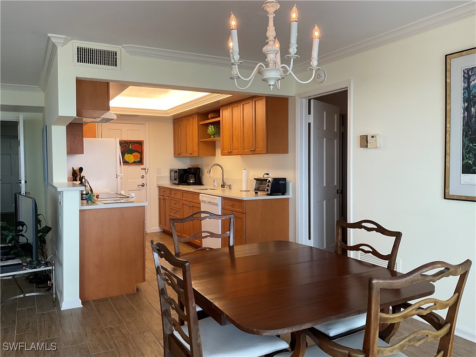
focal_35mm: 29
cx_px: 238
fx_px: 399
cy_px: 178
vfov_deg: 48.2
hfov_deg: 61.7
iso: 50
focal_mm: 3
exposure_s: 1/60
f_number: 1.8
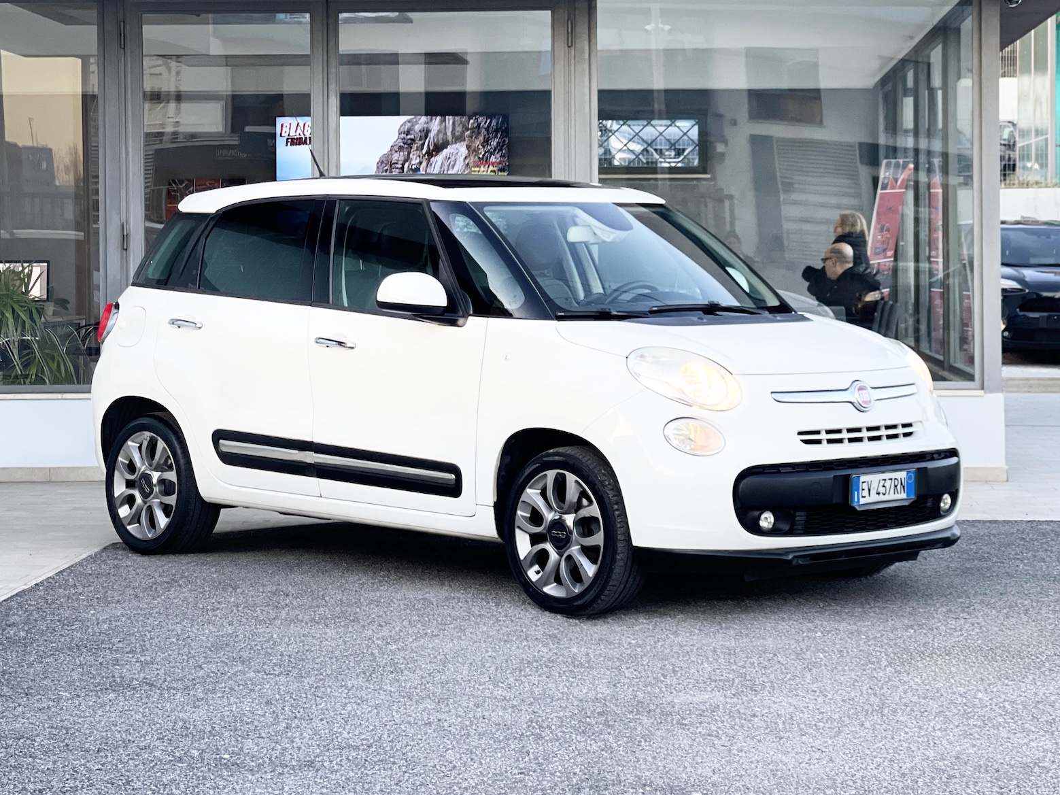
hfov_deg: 30.3
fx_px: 1960
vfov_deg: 22.9
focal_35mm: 64
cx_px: 530
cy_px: 398
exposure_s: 1/121
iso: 64
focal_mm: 7.5
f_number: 2.2
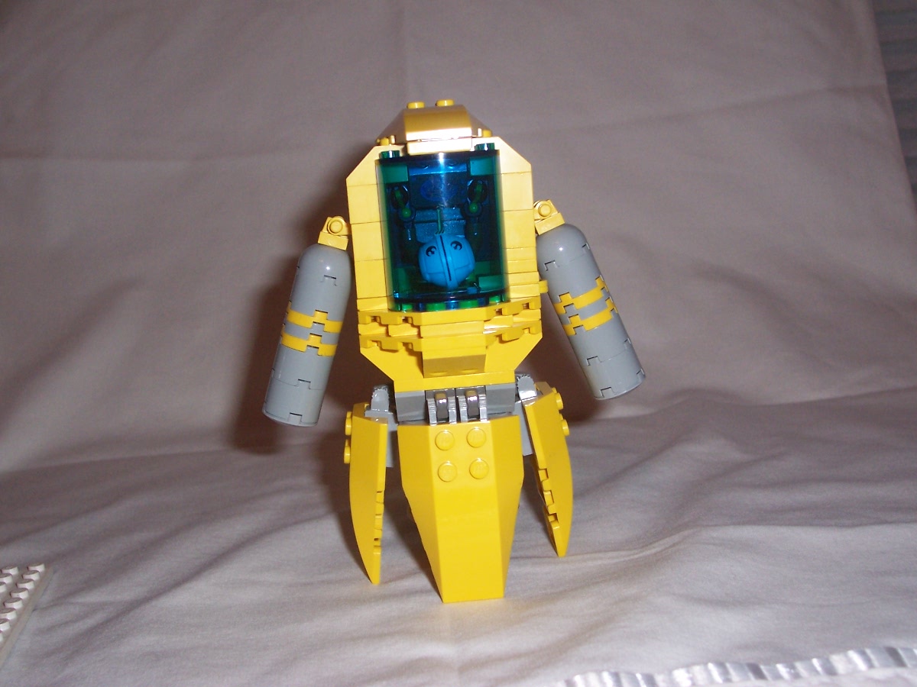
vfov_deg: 34.3
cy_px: 344
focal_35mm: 42
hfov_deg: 44.8
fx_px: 1113
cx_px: 458
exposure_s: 1/60
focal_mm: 7
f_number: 3
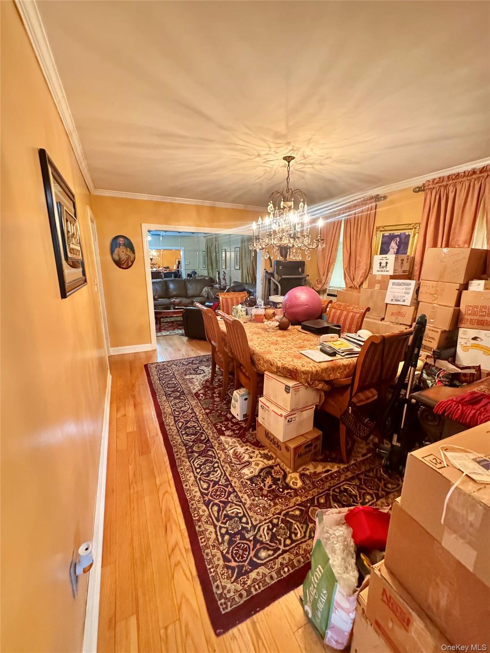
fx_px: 264
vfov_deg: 102.1
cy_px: 326
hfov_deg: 85.7
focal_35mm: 14
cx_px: 245
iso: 1250
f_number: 2.2
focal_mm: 2.22
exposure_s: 1/60
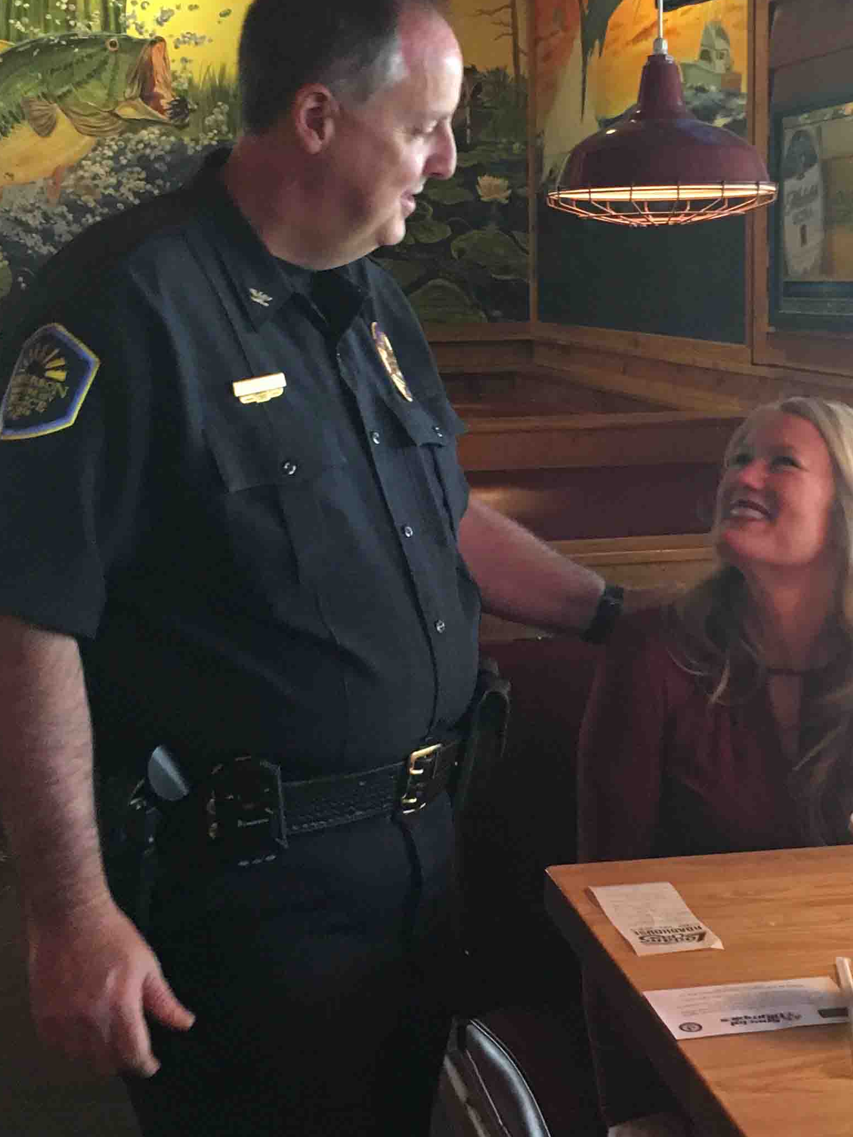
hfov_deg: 25.6
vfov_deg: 33.7
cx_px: 548
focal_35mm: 57
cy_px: 465
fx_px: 1872
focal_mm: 4.15
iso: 200
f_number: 2.2
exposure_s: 1/30
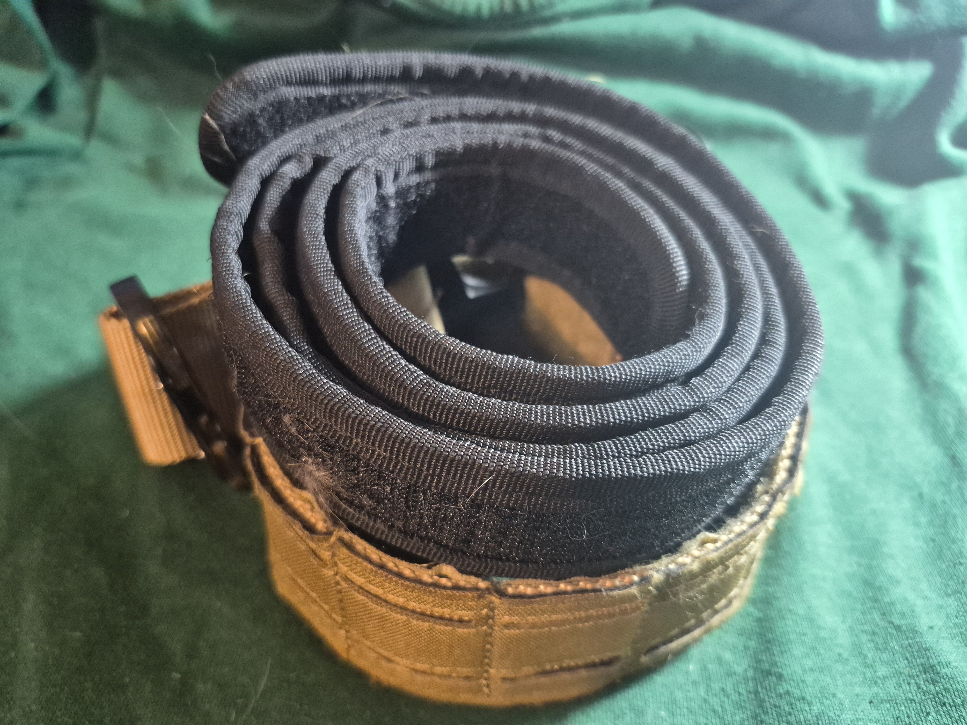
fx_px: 643
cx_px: 484
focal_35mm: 23
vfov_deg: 58.9
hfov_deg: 73.9
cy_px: 362
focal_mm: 5.4
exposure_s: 1/100
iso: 1600
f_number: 1.8
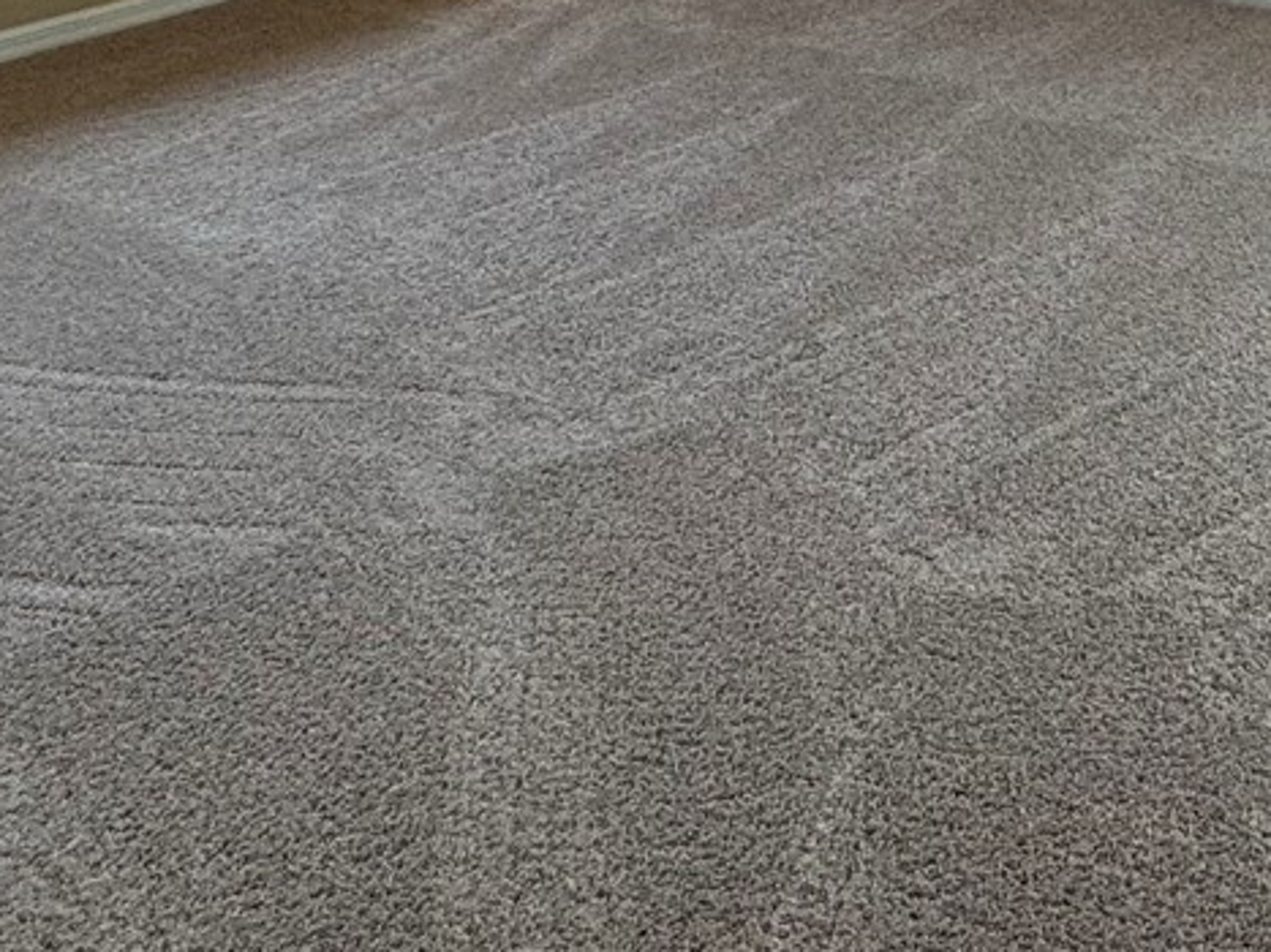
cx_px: 1187
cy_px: -321
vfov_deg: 25.5
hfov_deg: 36.7
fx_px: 1762
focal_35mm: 48
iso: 100
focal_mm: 2.22
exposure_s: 1/120
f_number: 2.2
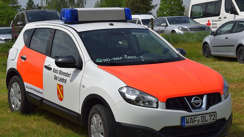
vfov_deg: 14.7
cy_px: 81
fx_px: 530
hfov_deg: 25.9
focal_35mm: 82
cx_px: 122
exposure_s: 1/640
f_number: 13
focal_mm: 52
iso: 200
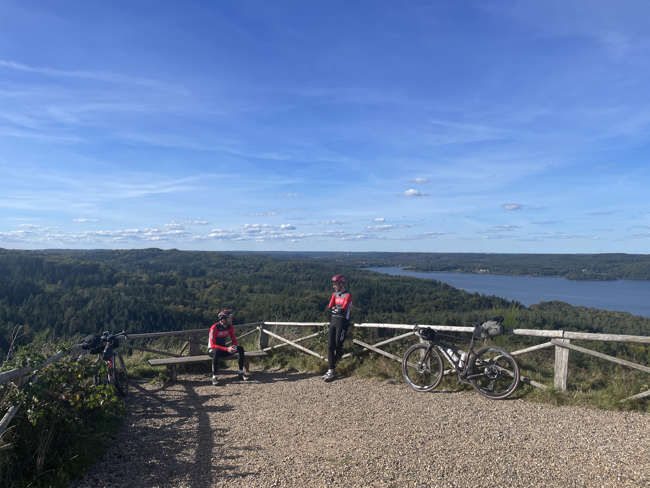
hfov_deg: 67.3
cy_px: 244
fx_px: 488
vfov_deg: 53.1
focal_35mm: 26
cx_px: 325
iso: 32
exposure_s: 1/4000
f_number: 1.6
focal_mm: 4.2
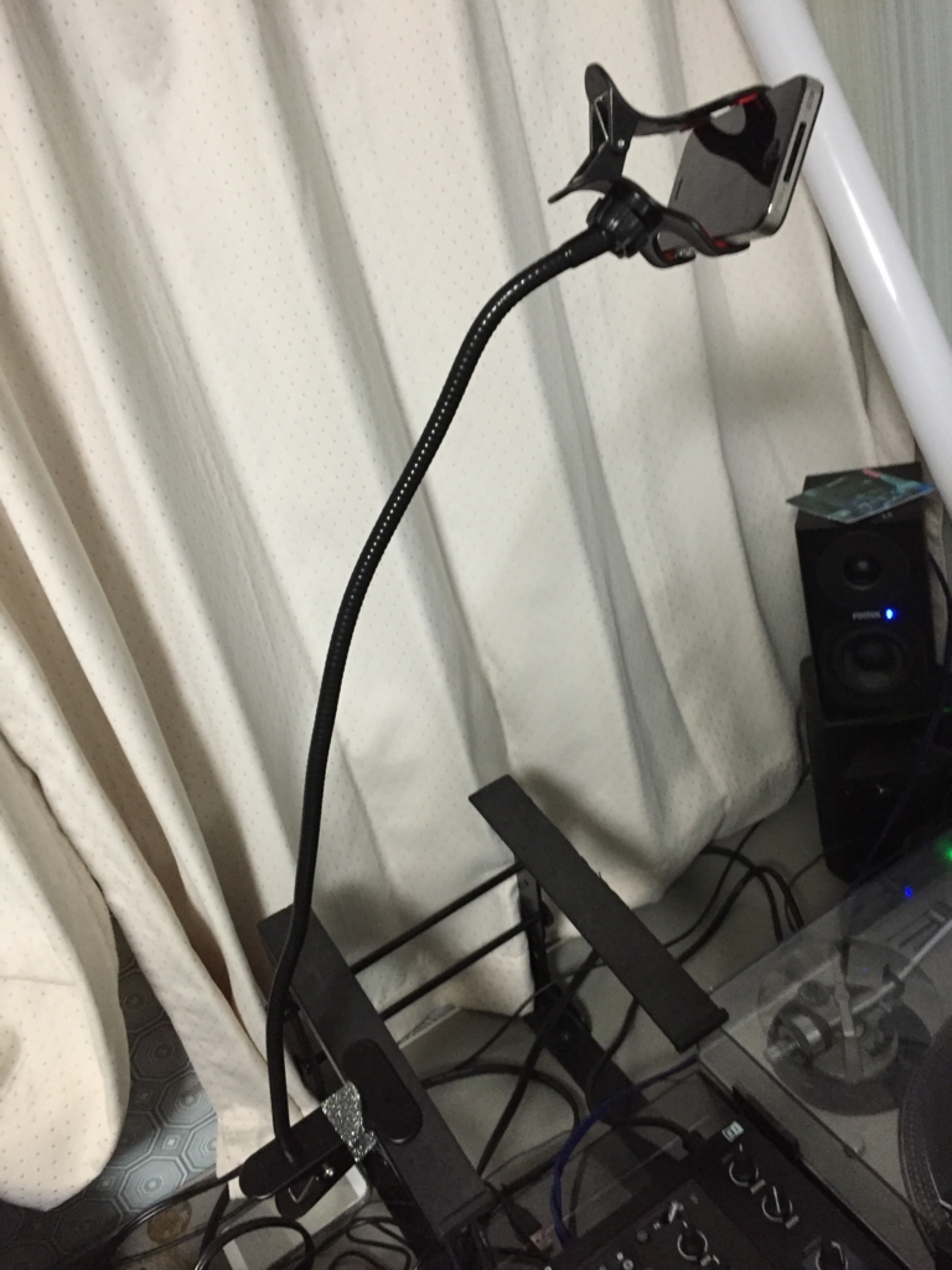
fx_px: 1063
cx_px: 476
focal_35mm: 29
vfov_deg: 61.7
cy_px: 635
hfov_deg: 48.2
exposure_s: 1/15
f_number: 2.2
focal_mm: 4.15
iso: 250
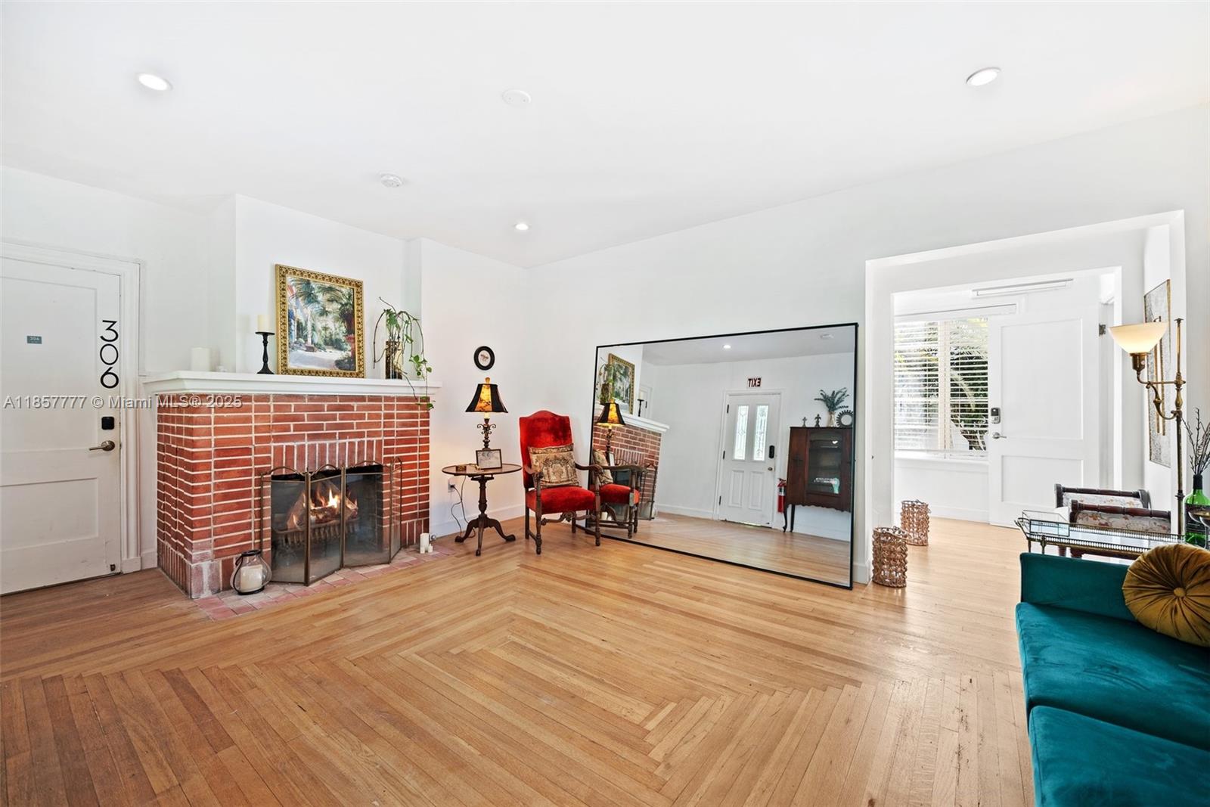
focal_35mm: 14
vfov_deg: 81.2
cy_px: 404
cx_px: 605
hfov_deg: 104.2
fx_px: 471
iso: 220
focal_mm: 14
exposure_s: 1/13
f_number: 2.8
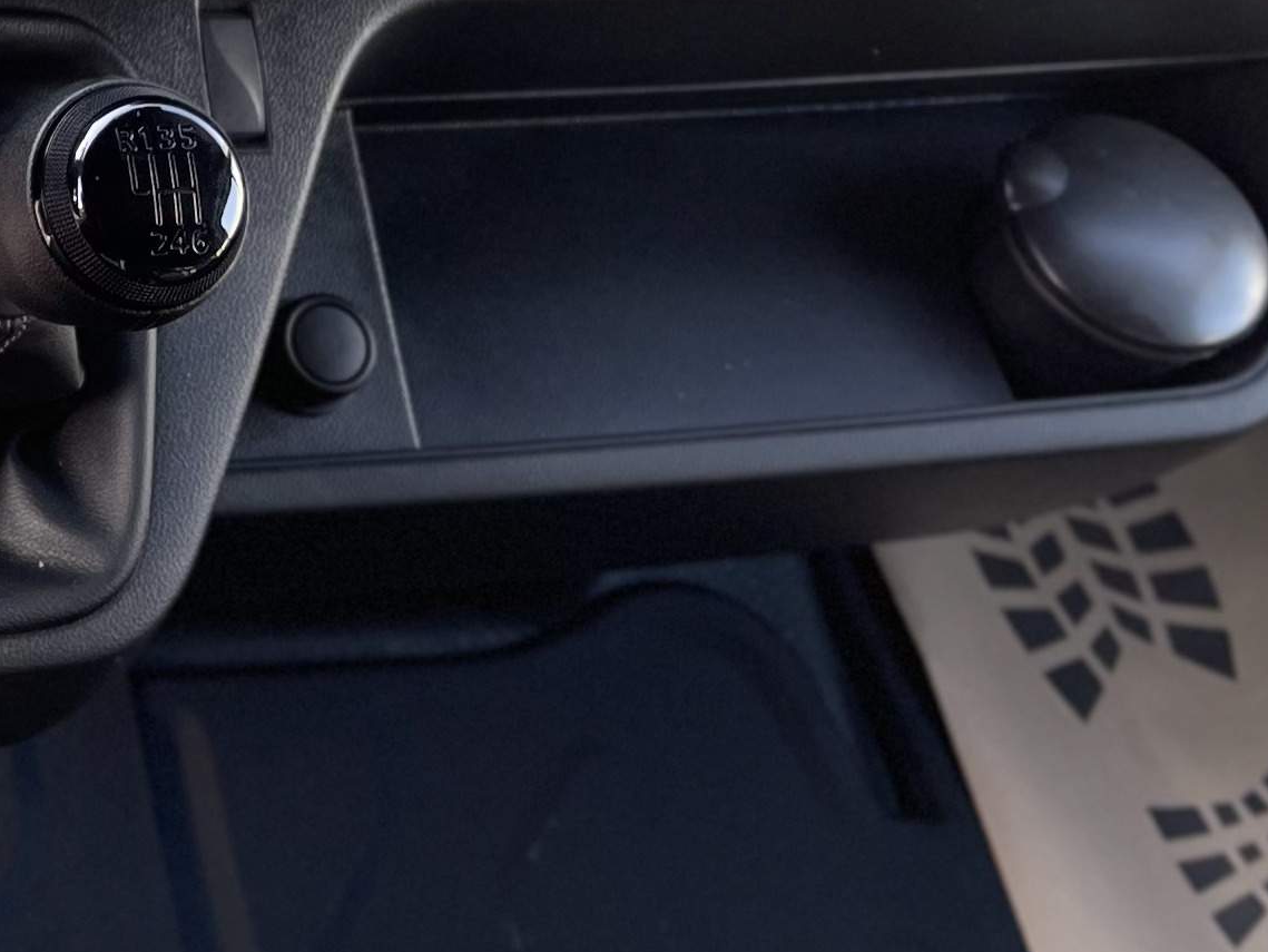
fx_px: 3371
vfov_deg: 15.1
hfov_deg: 19.2
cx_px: -503
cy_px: -394
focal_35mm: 92
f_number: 1.6
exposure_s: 1/156
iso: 40
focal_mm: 5.1
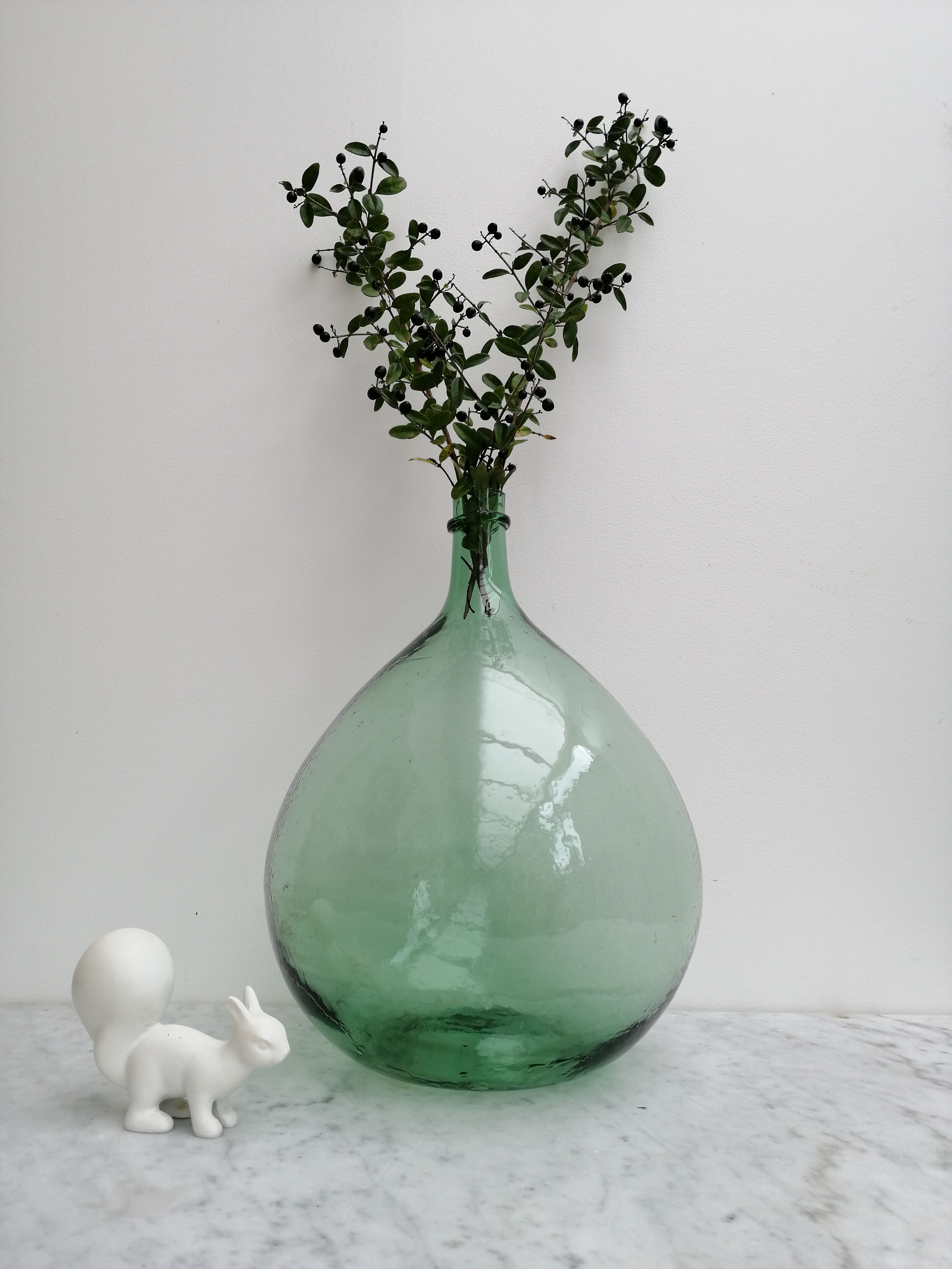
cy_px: 634
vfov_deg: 65.3
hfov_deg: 51.4
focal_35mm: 27
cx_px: 476
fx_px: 990
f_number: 1.8
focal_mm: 3.95
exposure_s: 1/154
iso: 50
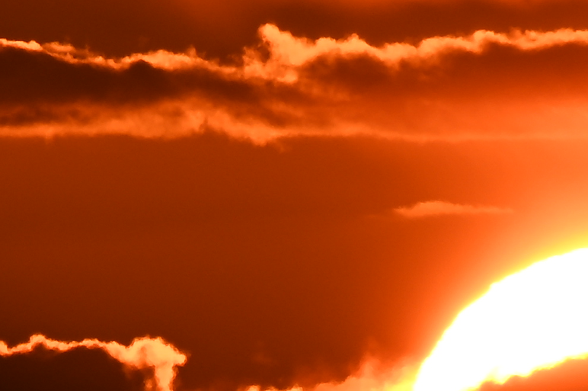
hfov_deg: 0.7
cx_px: 631
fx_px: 49749
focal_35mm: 3048
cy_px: 517
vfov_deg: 0.5
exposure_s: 1/250
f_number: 20
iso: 100
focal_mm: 500
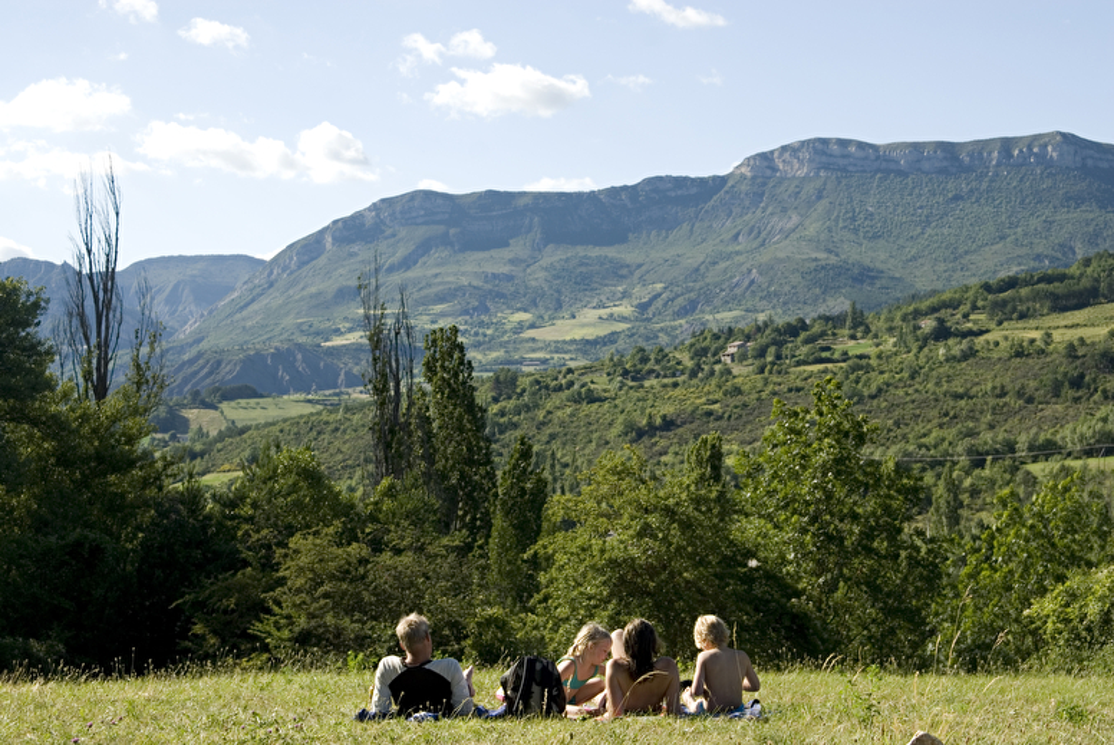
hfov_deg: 33.4
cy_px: 372
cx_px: 557
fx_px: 1858
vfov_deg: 22.7
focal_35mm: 60
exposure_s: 1/250
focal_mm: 40
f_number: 6.3
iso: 100
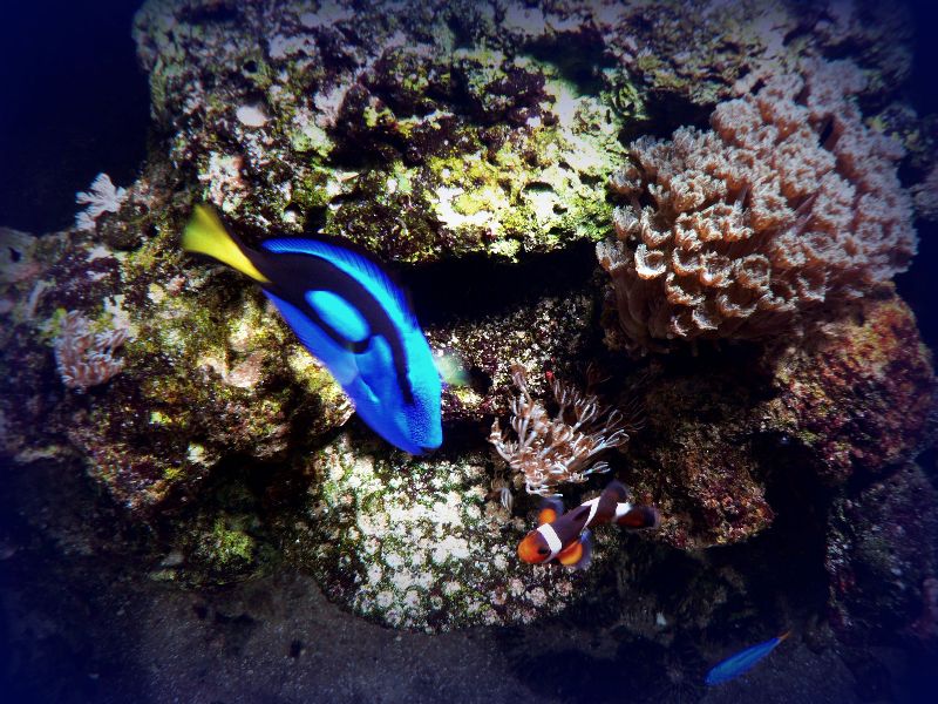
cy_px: 352
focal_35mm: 36
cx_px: 469
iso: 200
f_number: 2.8
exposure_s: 1/30
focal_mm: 6
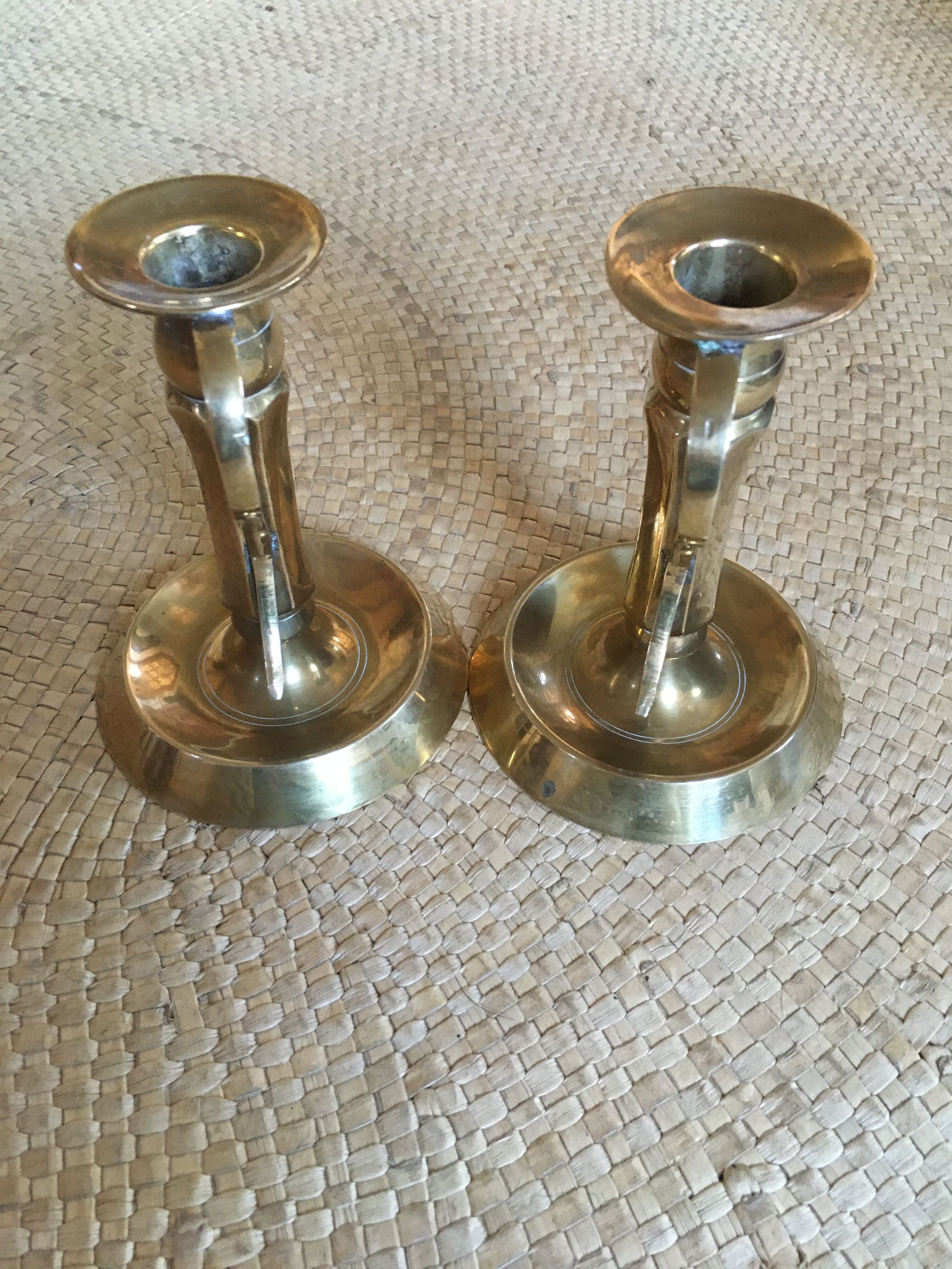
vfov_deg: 61.7
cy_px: 634
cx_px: 476
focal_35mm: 29
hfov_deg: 48.2
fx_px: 1063
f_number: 2.2
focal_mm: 4.15
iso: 200
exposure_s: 1/25
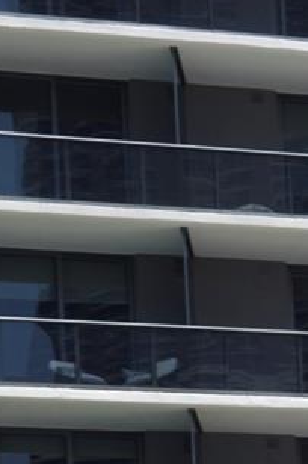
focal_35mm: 211
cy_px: 892
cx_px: 519
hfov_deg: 6.4
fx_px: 2714
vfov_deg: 9.2
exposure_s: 1/200
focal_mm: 36
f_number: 7.1
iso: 100
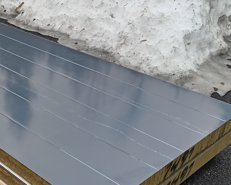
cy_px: 123
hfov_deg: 32.1
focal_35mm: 56
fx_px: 383
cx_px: 28
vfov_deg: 27.0
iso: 128
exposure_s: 1/100
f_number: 1.8
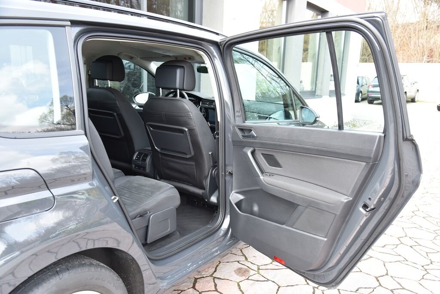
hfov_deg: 61.9
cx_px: 220
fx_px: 367
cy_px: 147
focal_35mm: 30
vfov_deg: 43.7
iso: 500
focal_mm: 30
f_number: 5
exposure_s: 1/100
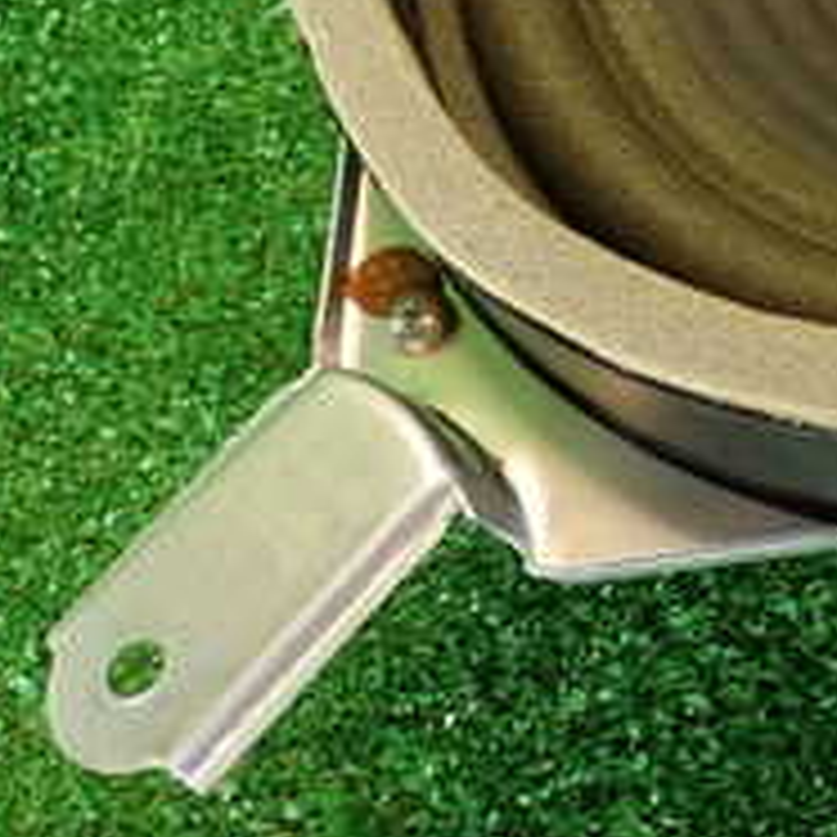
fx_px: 2489
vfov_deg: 18.5
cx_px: 1143
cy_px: -22
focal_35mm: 91
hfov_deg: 17.7
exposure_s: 1/30
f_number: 2.4
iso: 250
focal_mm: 5.79
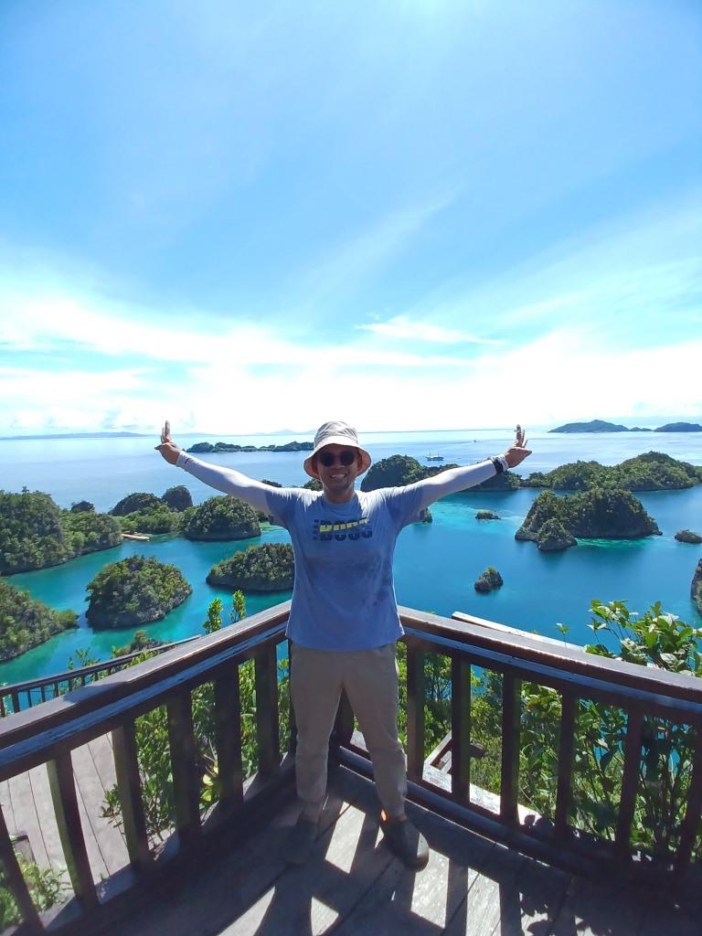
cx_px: 351
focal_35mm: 17
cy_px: 468
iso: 50
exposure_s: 1/763
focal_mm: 1.4
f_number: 2.2
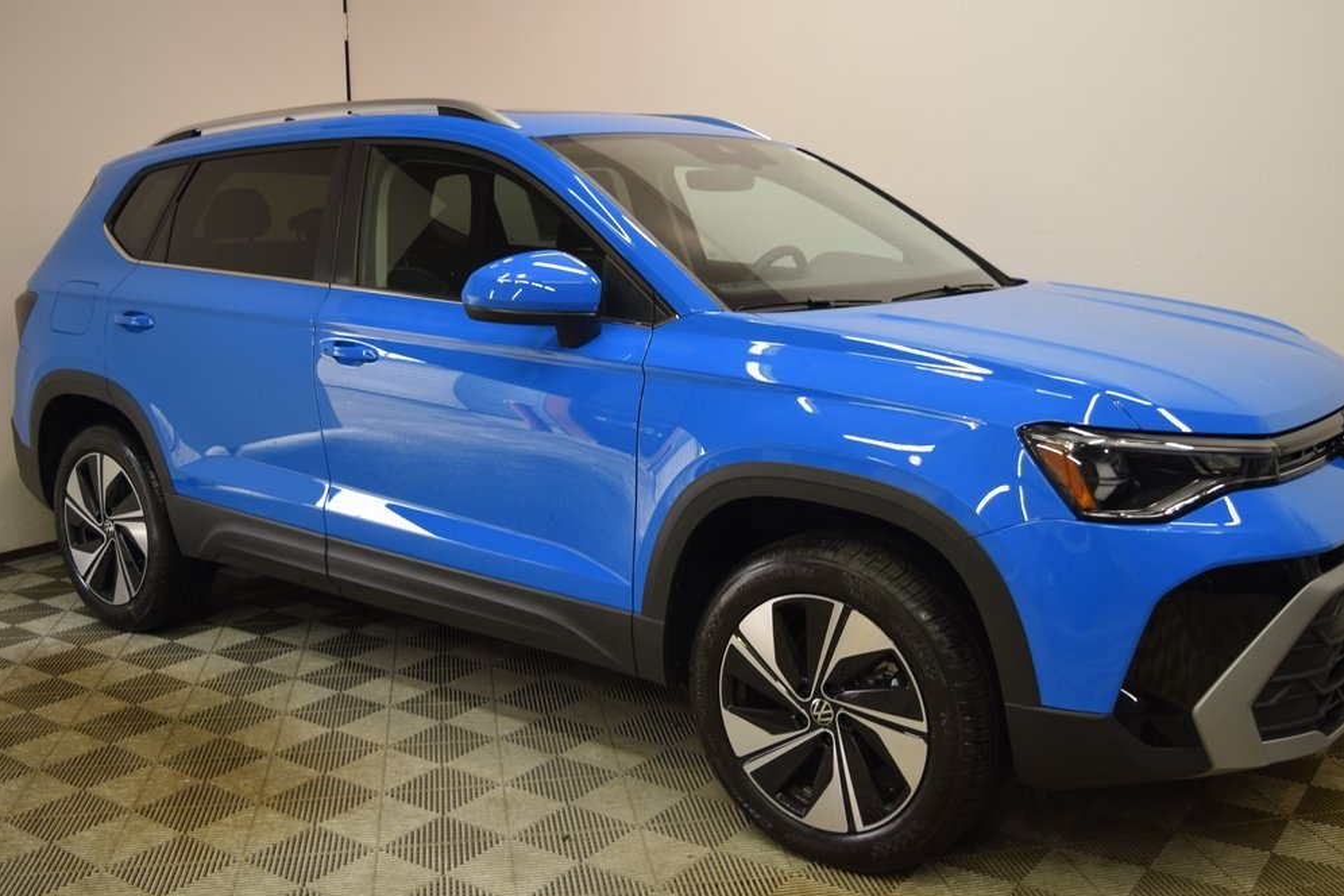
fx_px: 1381
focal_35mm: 37
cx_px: 686
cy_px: 440
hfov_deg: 51.9
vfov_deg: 35.9
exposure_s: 1/60
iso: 450
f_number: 4
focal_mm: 24
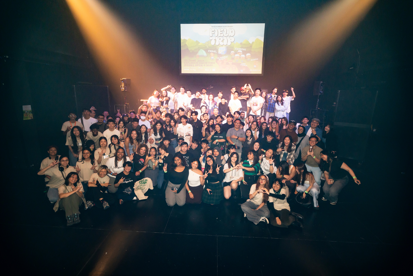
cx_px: 206
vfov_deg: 73.7
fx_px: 184
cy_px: 138
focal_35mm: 16
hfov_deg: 96.7
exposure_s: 1/125
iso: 1600
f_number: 1.8
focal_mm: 16
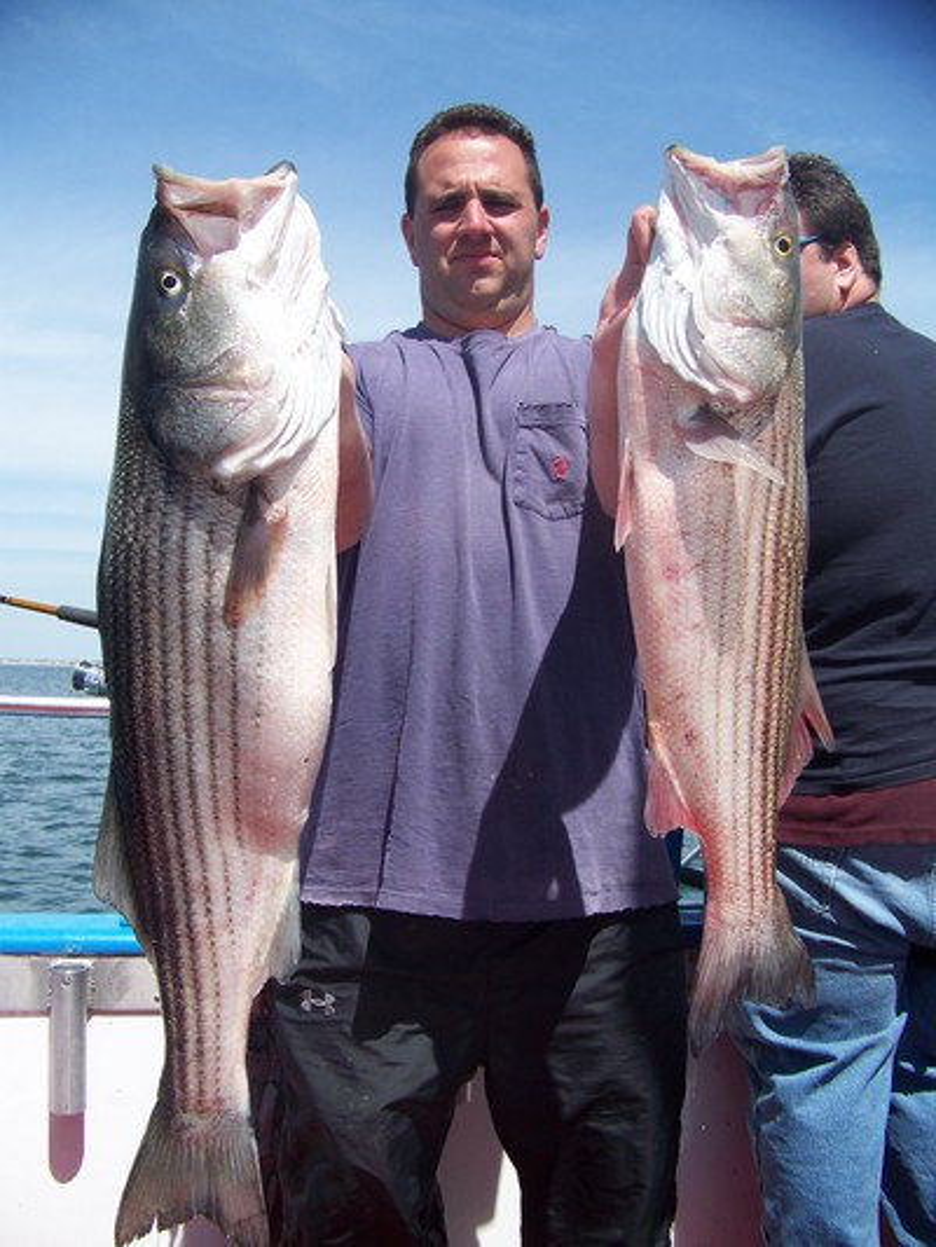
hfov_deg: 39.7
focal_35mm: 36
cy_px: 624
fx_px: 1297
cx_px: 468
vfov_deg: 51.3
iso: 64
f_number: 2.8
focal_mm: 5.85
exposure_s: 1/800
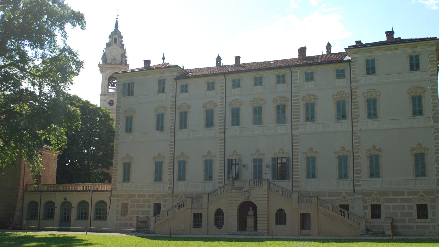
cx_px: 229
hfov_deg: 47.3
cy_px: 127
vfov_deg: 27.7
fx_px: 501
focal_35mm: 43
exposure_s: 1/200
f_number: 7.1
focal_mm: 24
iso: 100
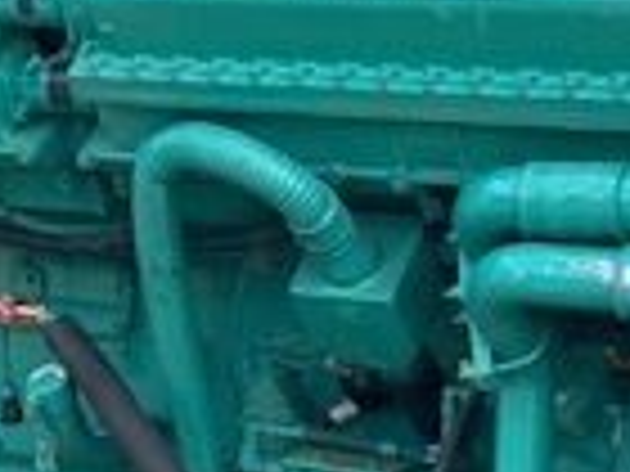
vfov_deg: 12.5
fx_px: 2166
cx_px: 315
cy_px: 220
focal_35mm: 119
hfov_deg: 16.6
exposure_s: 1/449
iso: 32
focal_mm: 4.25
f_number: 1.8
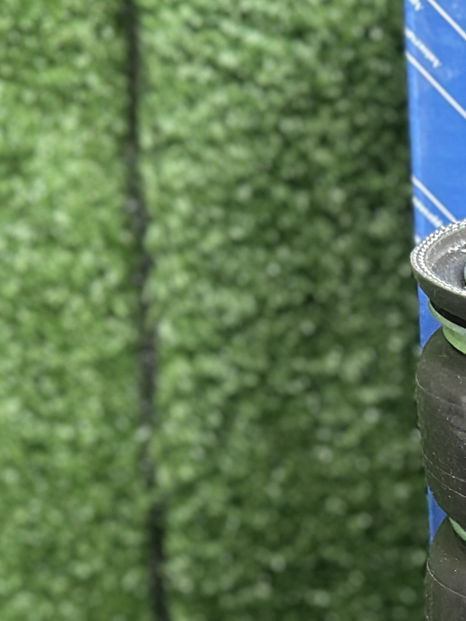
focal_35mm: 156
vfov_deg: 12.2
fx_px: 2802
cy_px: 841
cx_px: 701
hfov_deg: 9.3
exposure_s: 1/50
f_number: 1.78
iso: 320
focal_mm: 6.86
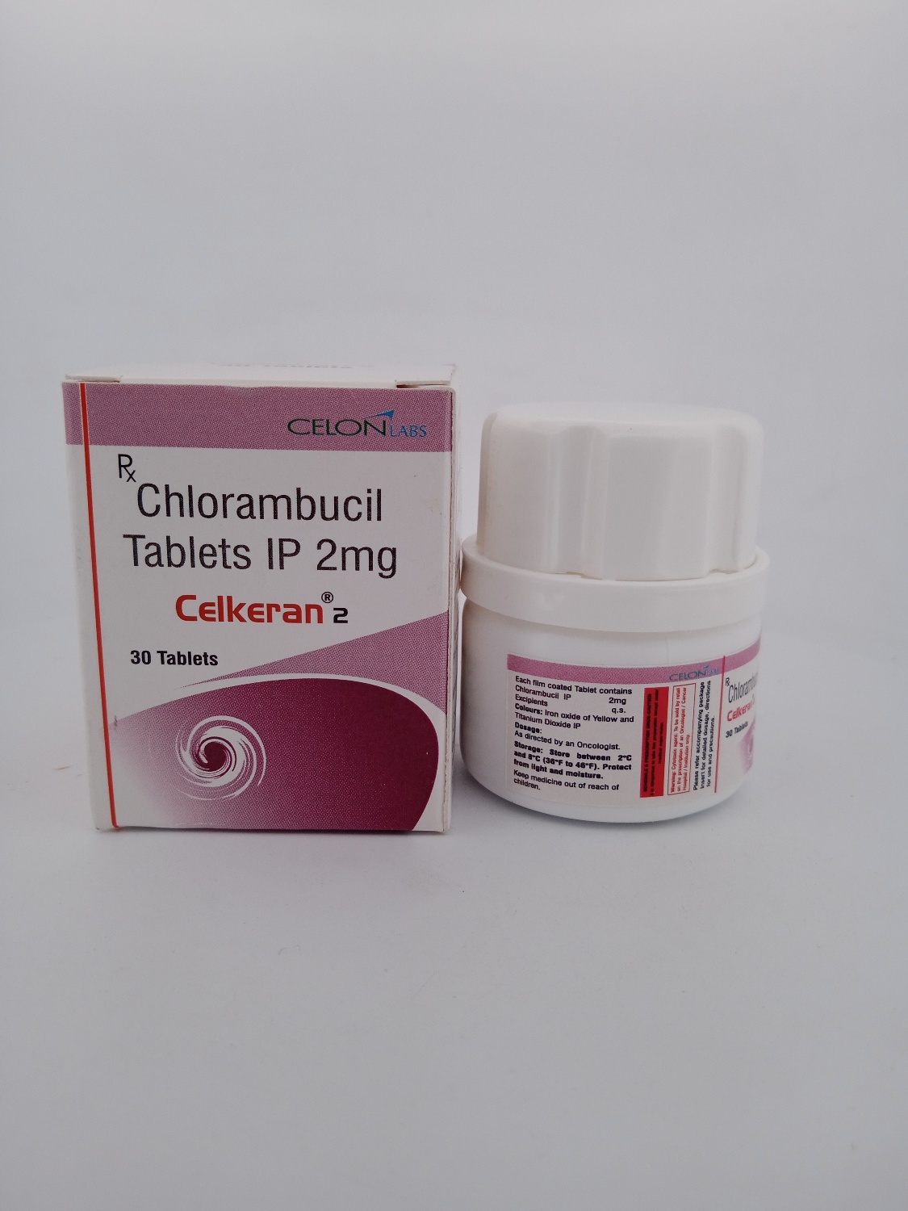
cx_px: 454
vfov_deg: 63.4
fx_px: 979
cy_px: 606
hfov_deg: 49.7
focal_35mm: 28
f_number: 2.2
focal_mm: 3.43
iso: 100
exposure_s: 1/185
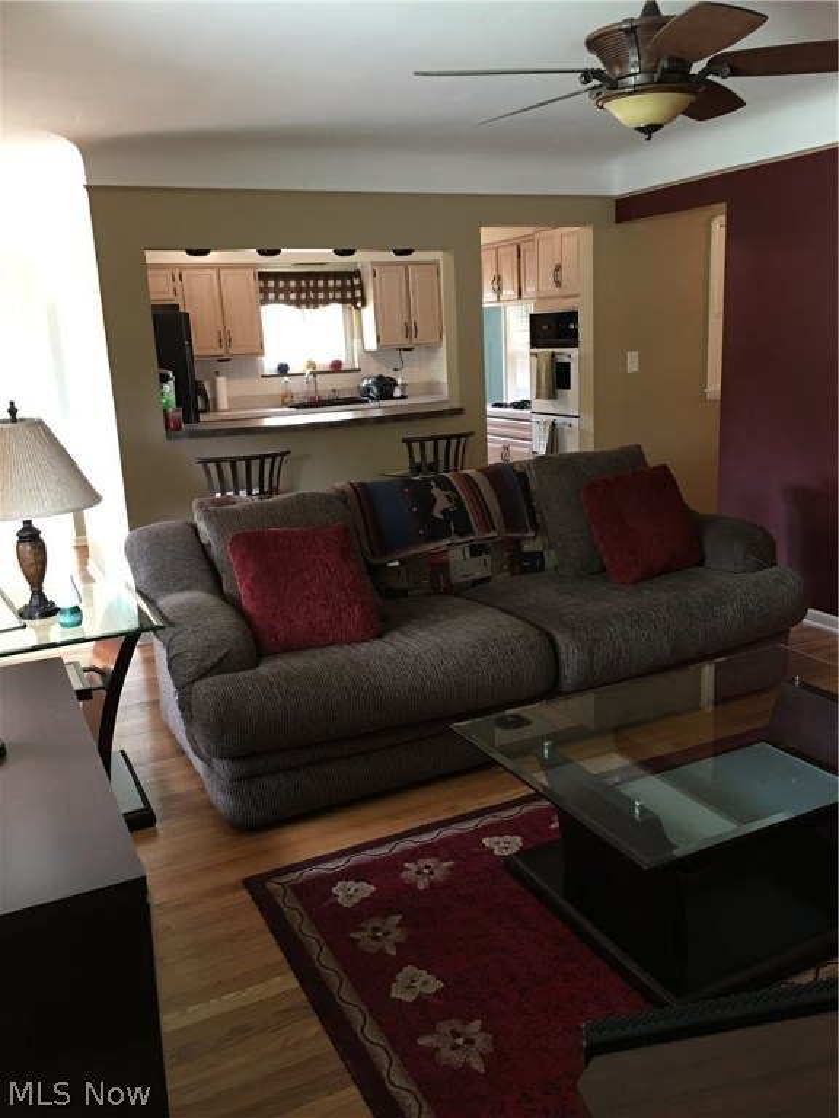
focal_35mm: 29
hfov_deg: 48.2
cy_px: 559
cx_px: 420
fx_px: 937
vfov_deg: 61.7
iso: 100
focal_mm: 4.15
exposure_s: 1/10
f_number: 2.2
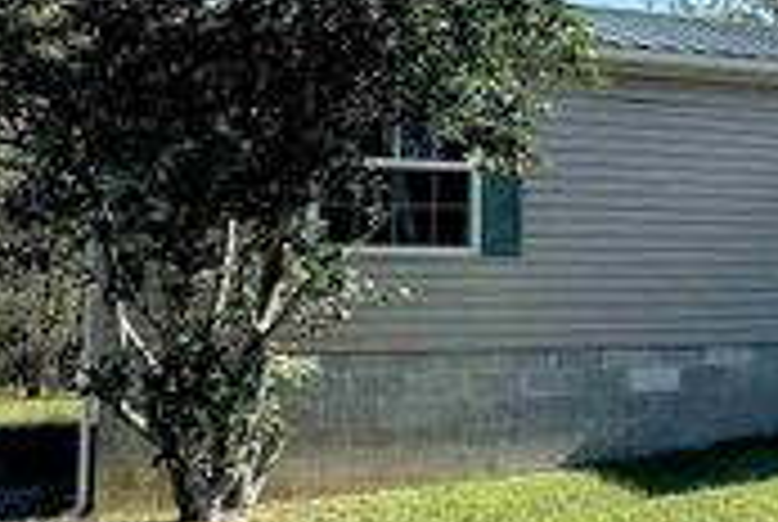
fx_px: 1559
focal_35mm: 72
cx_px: 1084
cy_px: 214
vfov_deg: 19.0
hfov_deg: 23.7
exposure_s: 1/5263
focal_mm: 6.86
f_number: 1.78
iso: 80
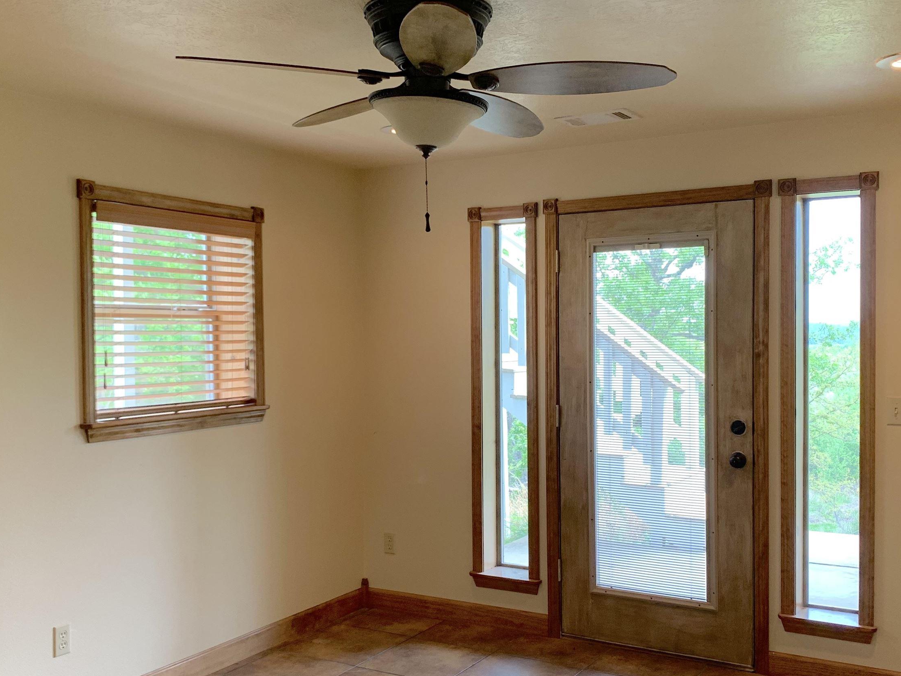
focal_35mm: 36
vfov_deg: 39.6
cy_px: 370
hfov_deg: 51.3
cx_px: 478
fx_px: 937
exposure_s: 1/60
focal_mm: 4.25
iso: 64
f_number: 1.8
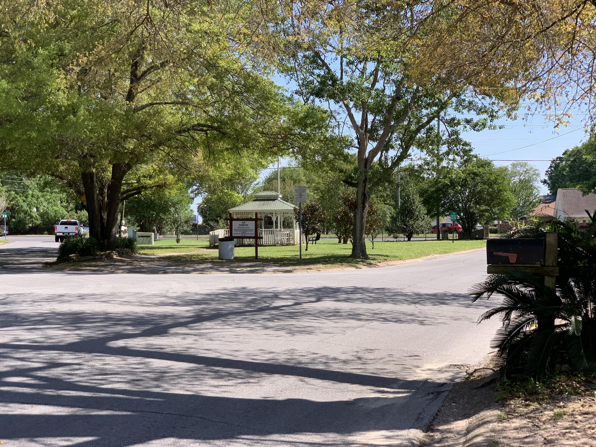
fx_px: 964
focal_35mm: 56
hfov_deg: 34.3
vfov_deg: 26.1
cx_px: 276
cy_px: 215
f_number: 2.4
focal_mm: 6
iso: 16
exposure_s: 1/494
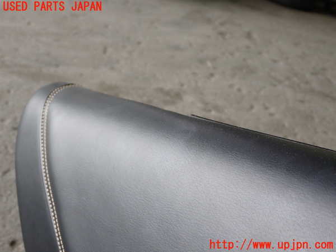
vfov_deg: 27.0
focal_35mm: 54
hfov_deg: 35.5
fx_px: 524
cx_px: 168
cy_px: 126
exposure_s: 1/60
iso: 200
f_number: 3.3
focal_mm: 9.65
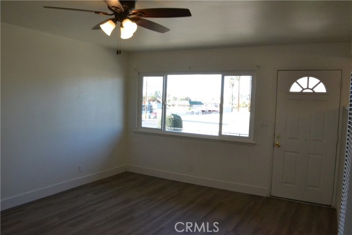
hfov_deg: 67.4
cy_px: 118
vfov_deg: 48.0
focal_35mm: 27
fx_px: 264
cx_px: 176
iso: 3200
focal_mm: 18
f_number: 14
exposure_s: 1/80
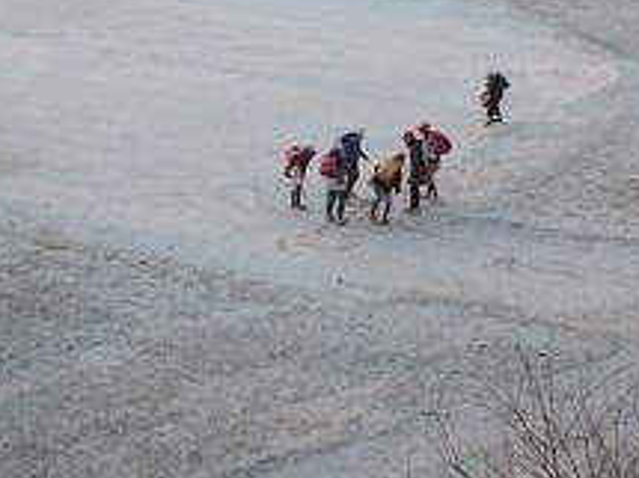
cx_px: 369
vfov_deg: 17.3
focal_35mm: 85
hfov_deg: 23.0
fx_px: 1568
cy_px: 184
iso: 100
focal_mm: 6.3
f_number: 3.1
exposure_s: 1/200
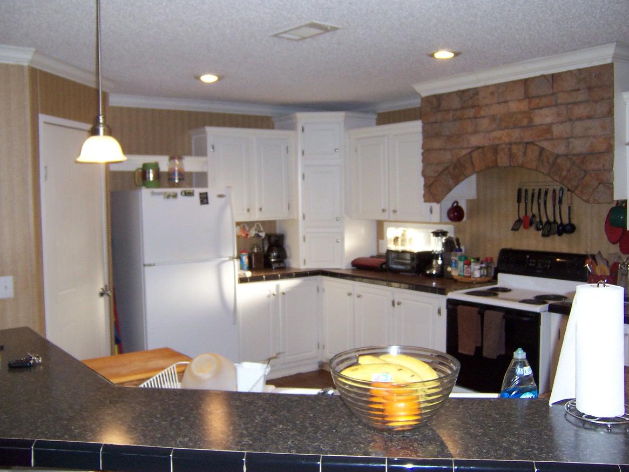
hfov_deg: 54.0
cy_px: 230
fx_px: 618
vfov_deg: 41.8
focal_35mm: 34
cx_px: 319
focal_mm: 5.5
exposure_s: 1/60
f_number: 2.8
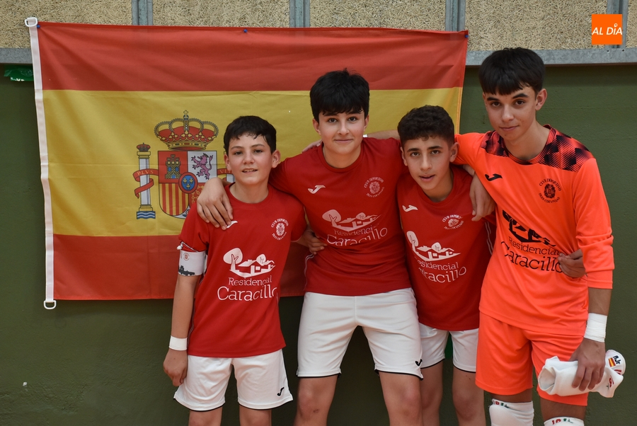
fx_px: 1116
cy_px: 213
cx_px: 318
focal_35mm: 63
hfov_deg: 31.9
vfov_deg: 21.6
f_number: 4.5
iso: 800
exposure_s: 1/250
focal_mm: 42
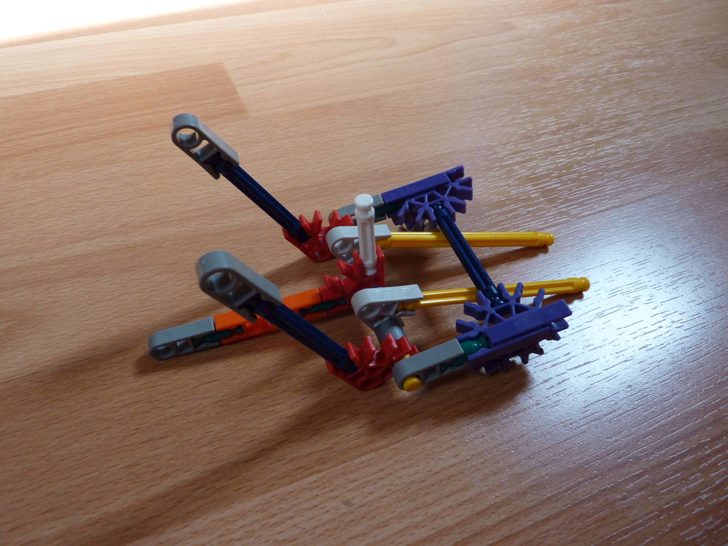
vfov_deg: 54.9
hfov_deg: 69.4
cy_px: 273
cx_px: 364
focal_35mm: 25
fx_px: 526
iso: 100
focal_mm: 4.1
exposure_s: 1/30
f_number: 3.3
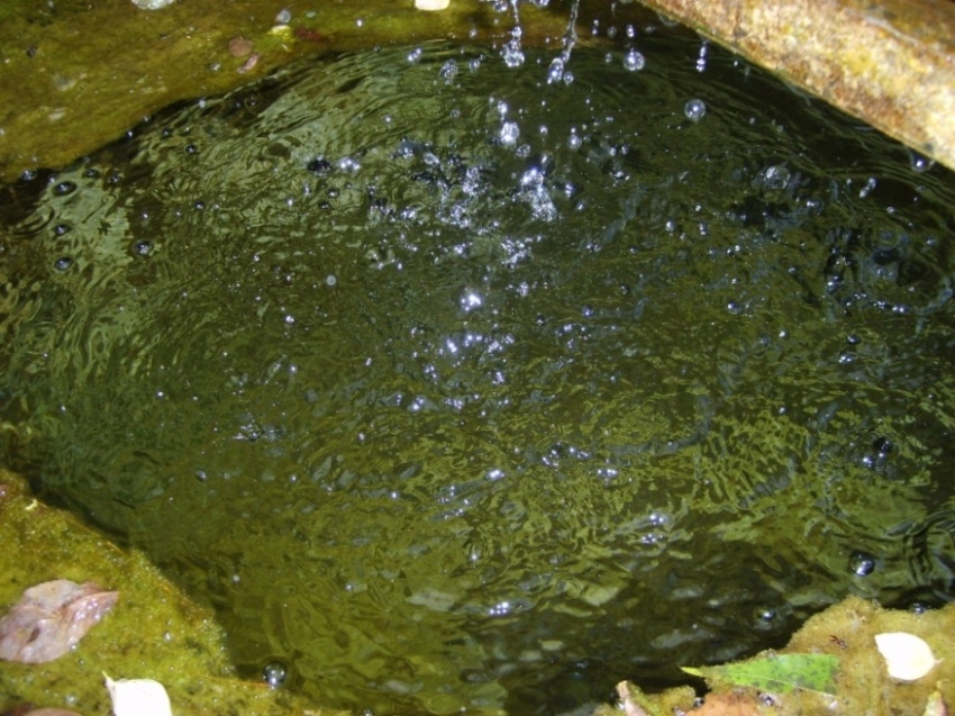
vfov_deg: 40.7
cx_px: 478
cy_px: 358
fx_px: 965
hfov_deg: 52.6
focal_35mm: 35
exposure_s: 1/350
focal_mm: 5.8
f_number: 2.8
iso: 100
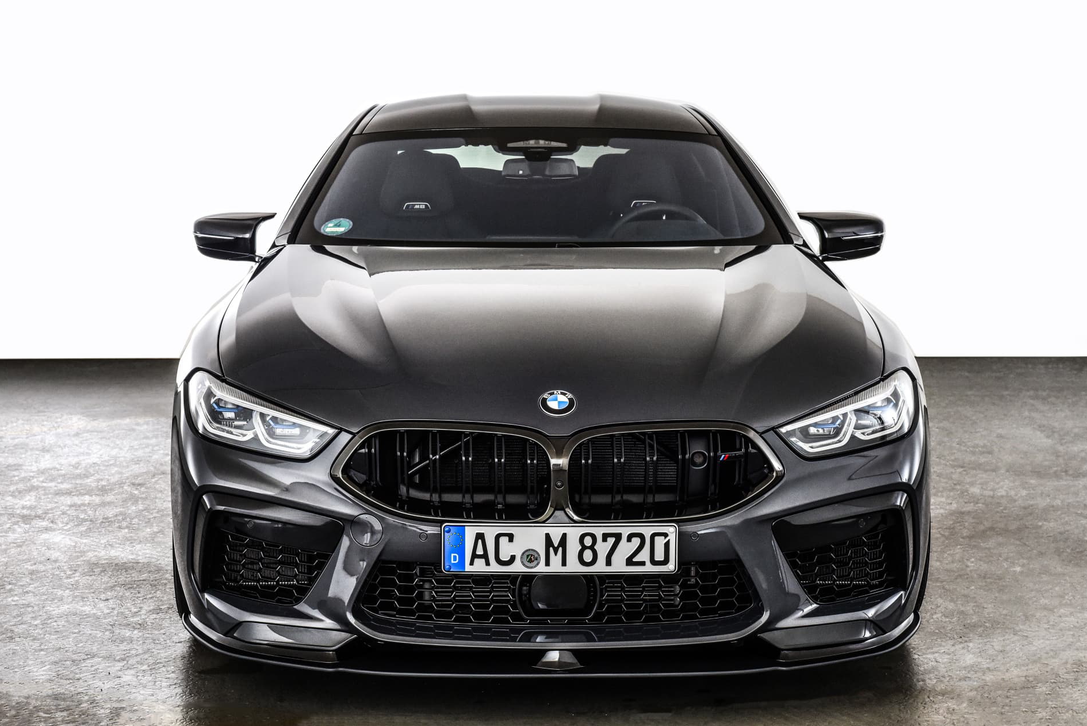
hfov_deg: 31.9
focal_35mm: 63
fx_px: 1903
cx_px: 542
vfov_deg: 21.6
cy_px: 368
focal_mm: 62
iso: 1250
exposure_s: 1/125
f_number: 11
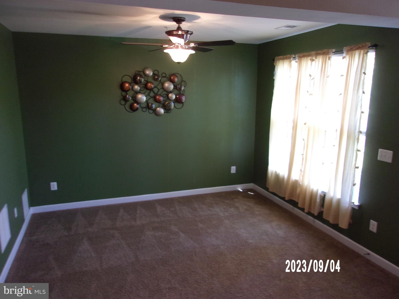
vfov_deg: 51.4
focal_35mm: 27
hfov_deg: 65.3
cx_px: 200
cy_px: 150
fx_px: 311
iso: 200
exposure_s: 1/34
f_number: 3
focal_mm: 4.9
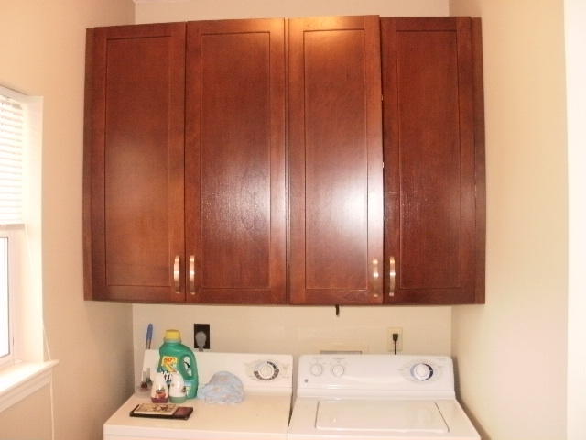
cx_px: 293
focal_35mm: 36
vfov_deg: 39.7
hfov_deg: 51.4
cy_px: 220
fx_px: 609
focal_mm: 6.3
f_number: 3.5
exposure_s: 1/30
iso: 250
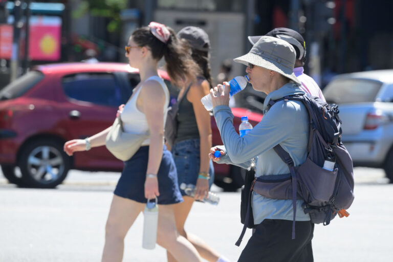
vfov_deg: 5.1
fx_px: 2947
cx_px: 196
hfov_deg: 7.6
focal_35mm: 270
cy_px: 131
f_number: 7.1
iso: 800
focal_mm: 270
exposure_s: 1/800
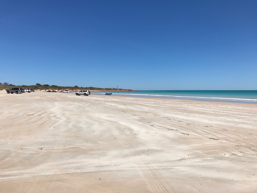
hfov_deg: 63.4
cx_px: 128
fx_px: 208
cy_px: 96
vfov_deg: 49.7
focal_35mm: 28
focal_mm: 3.99
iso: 25
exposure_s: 1/6410
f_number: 1.8
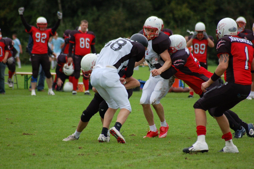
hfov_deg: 6.3
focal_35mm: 330
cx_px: 127
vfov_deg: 4.1
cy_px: 84
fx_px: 2324
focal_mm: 220
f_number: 5.3
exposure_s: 1/500
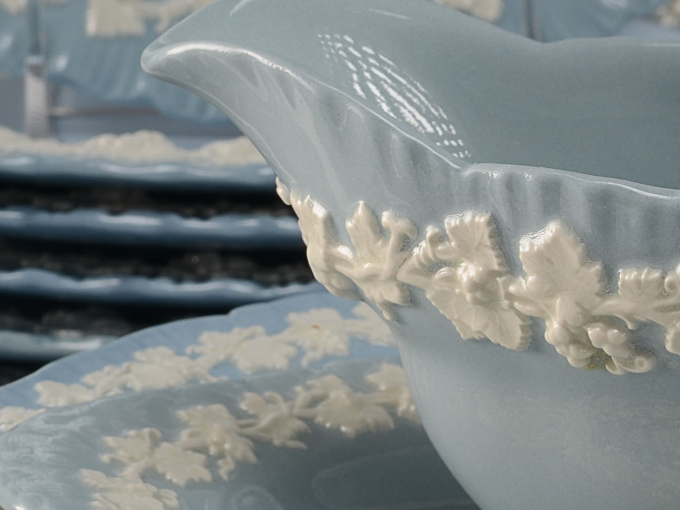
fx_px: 3555
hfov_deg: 10.7
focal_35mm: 181
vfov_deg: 8.1
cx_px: 843
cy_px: 589
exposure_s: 1/80
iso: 100
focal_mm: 36
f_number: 11
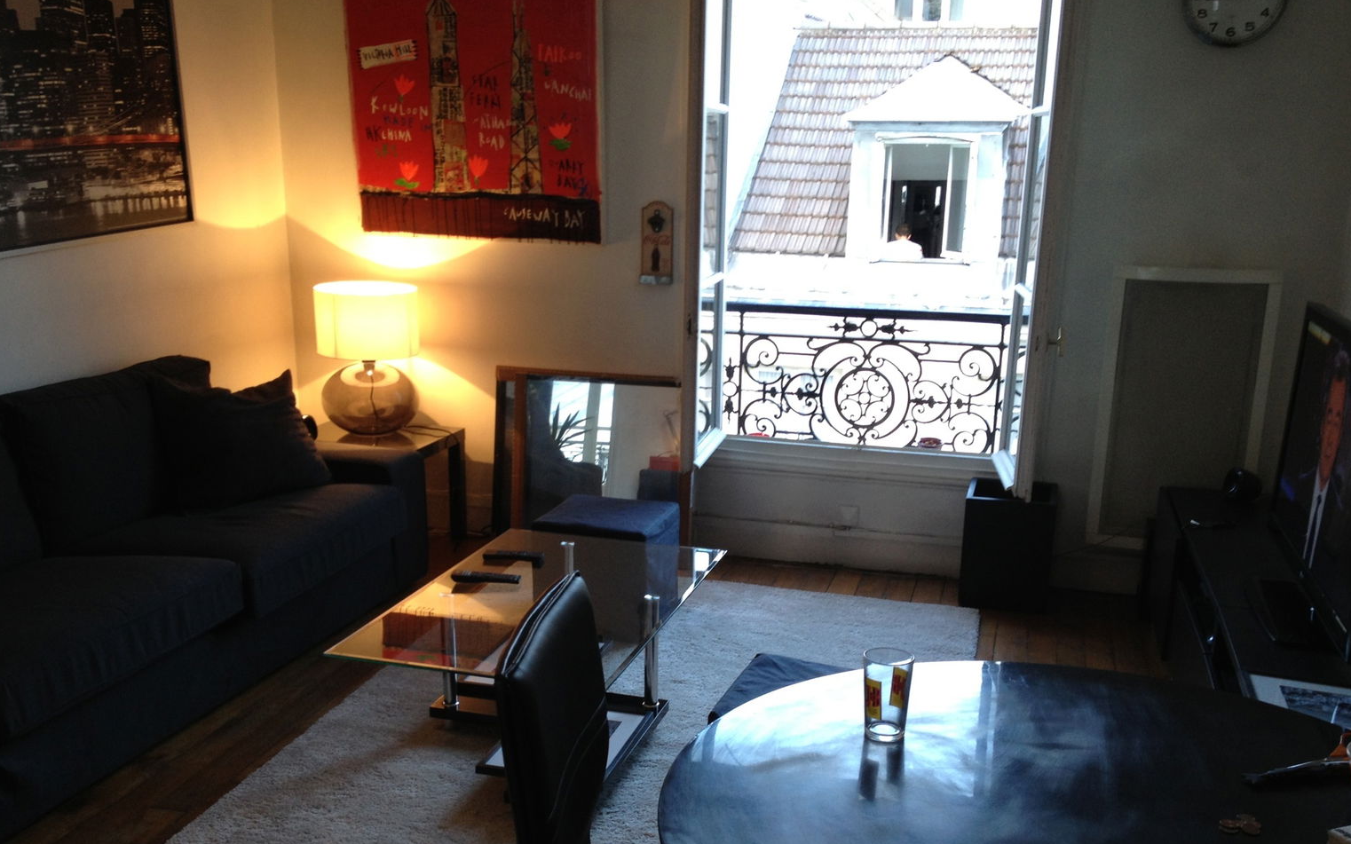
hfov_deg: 50.4
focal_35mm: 39
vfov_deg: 32.6
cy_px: 528
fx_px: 1436
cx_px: 673
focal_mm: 4.28
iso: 64
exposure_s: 1/20
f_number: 2.4
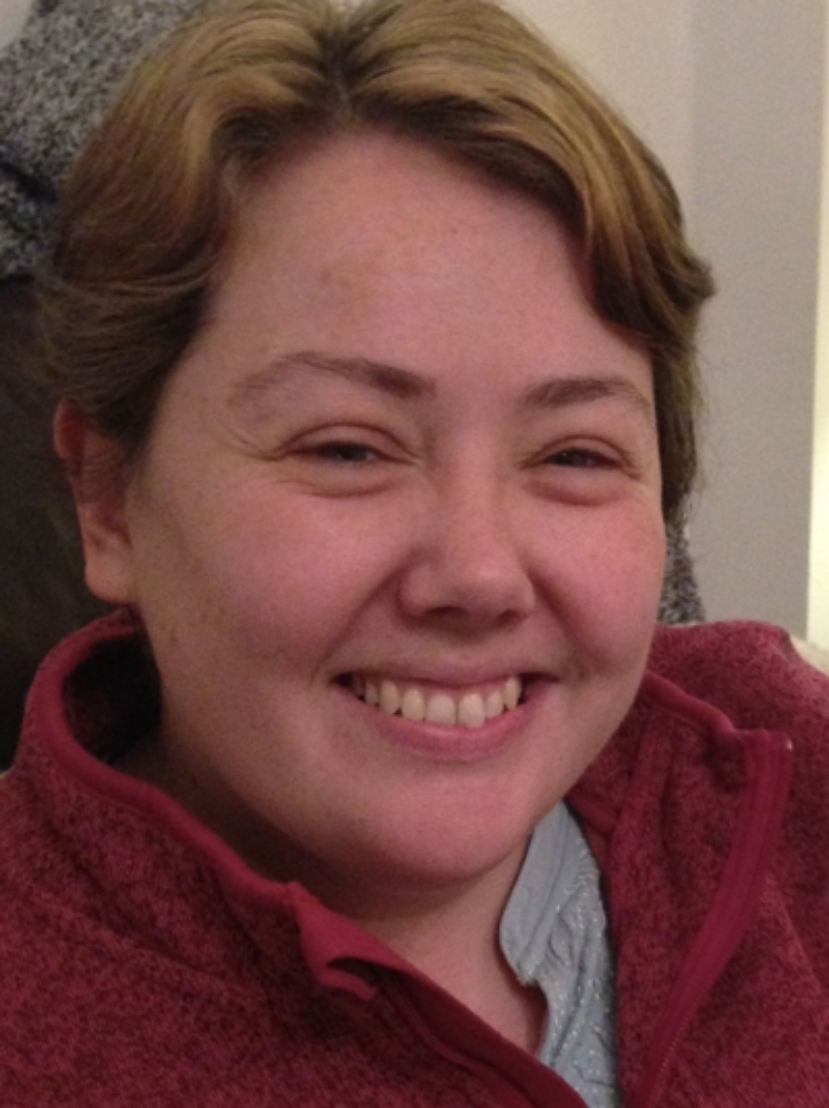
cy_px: 554
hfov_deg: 42.9
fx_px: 1056
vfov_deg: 55.4
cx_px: 414
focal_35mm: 33
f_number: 2.4
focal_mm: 4.12
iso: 400
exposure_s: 1/20
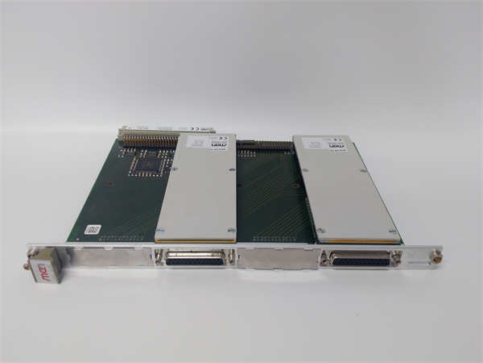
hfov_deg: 65.3
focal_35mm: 27
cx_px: 242
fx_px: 377
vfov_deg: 51.4
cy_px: 182
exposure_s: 1/33
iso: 157
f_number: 2
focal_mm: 3.79
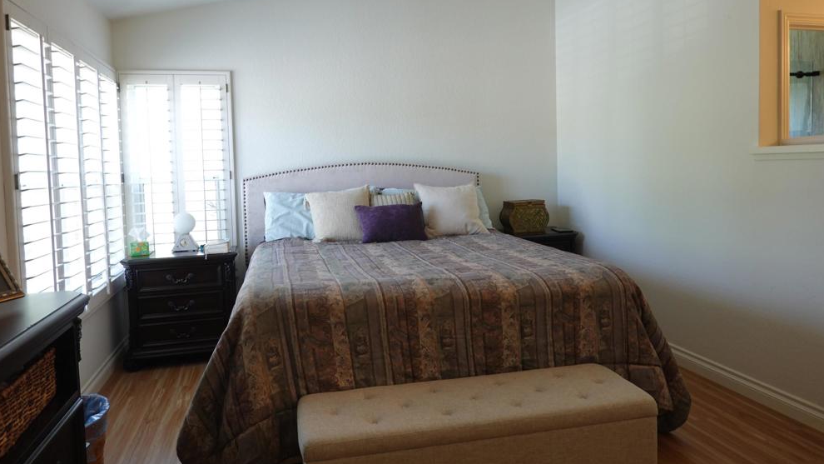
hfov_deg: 71.9
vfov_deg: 44.3
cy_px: 197
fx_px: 568
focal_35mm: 26
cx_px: 403
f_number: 2.8
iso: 200
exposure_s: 1/30
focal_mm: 9
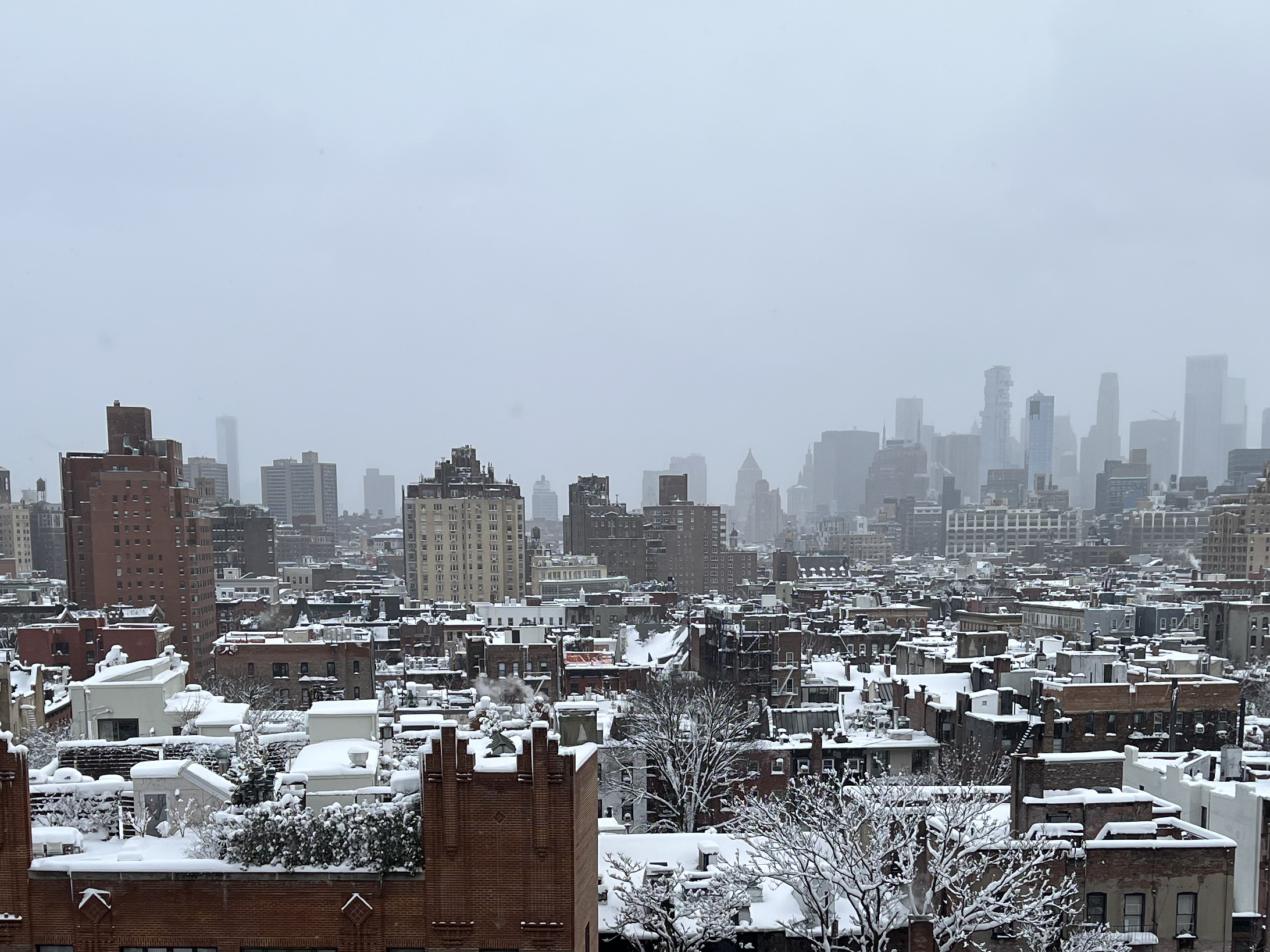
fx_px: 1761
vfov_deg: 29.5
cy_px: 768
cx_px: 673
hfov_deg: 39.6
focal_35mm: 48
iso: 50
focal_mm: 5.7
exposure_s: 1/1869
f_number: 1.5
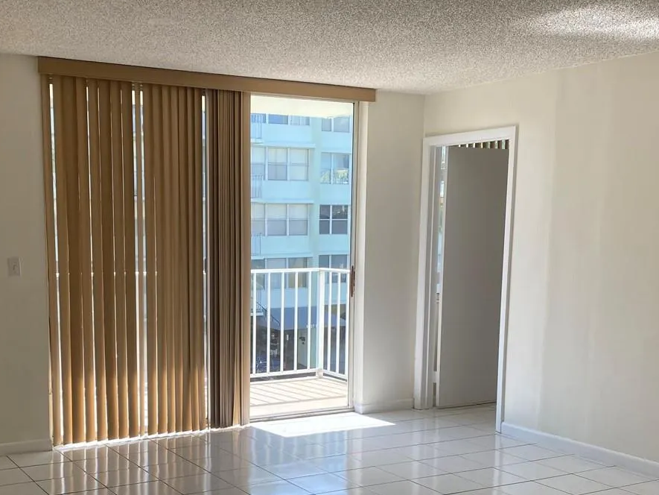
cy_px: 358
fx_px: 895
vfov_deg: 30.5
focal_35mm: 47
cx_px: 256
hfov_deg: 40.2
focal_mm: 4.25
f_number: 1.8
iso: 32
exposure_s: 1/489
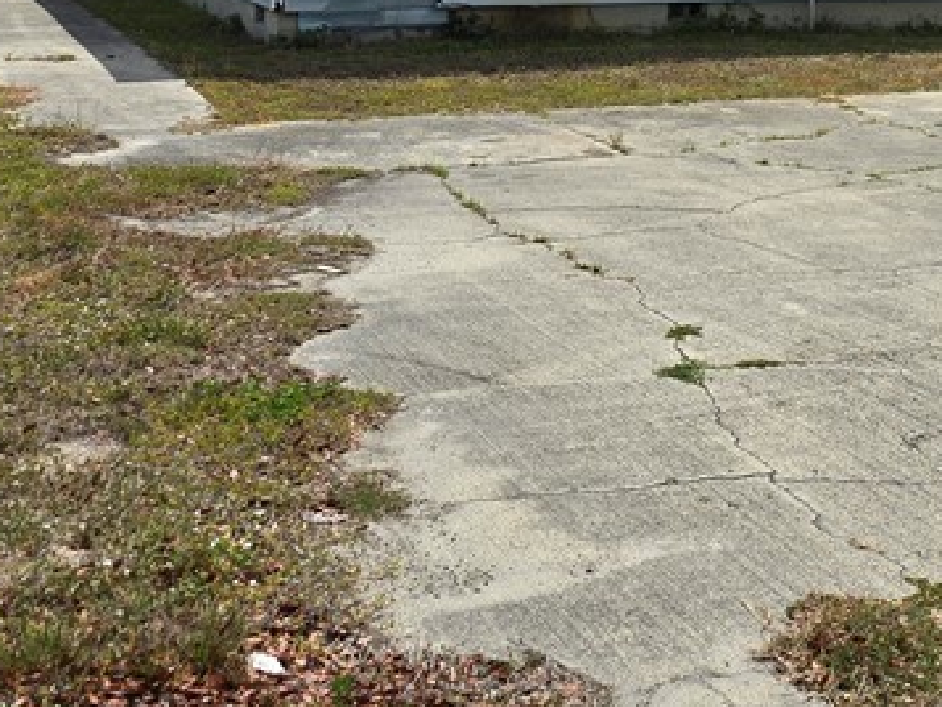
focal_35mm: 66
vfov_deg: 20.9
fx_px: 1797
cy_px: -119
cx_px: 678
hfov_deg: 29.0
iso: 12
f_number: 1.7
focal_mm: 6.3
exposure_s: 1/1610
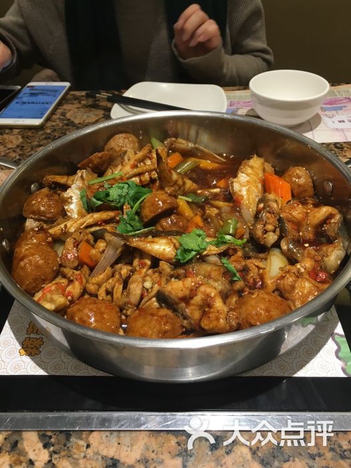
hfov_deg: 48.2
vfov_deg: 61.7
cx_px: 176
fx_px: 392
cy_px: 234
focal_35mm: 29
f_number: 2.2
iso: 40
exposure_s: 1/33
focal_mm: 4.15
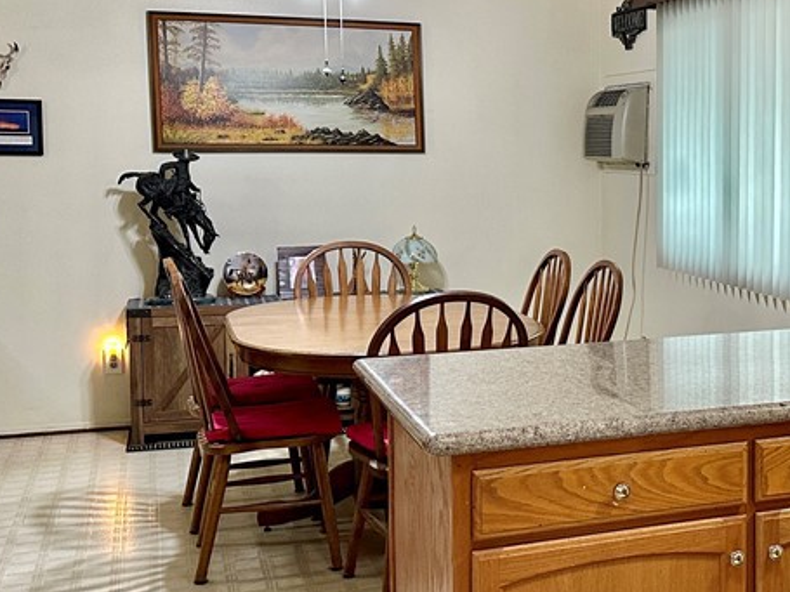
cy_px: 262
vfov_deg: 27.0
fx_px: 1232
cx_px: 727
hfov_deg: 33.5
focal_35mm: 54
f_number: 1.78
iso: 320
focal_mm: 6.86
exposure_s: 1/60
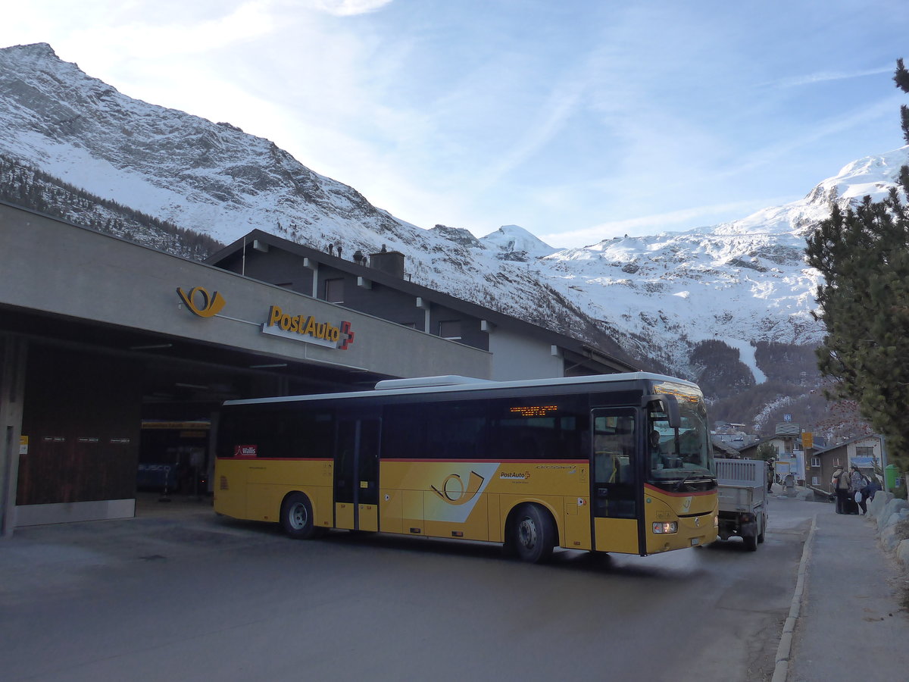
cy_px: 341
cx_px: 454
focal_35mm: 29
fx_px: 762
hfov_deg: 61.7
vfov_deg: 48.2
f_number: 3.2
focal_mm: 6
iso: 160
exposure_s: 1/640
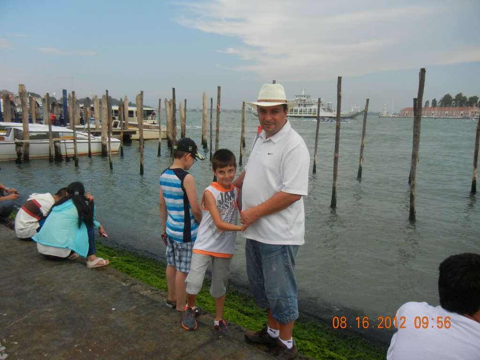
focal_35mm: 30
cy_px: 180
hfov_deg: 60.0
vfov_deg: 46.8
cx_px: 240
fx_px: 416
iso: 160
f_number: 3.5
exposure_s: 1/767
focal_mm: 5.4
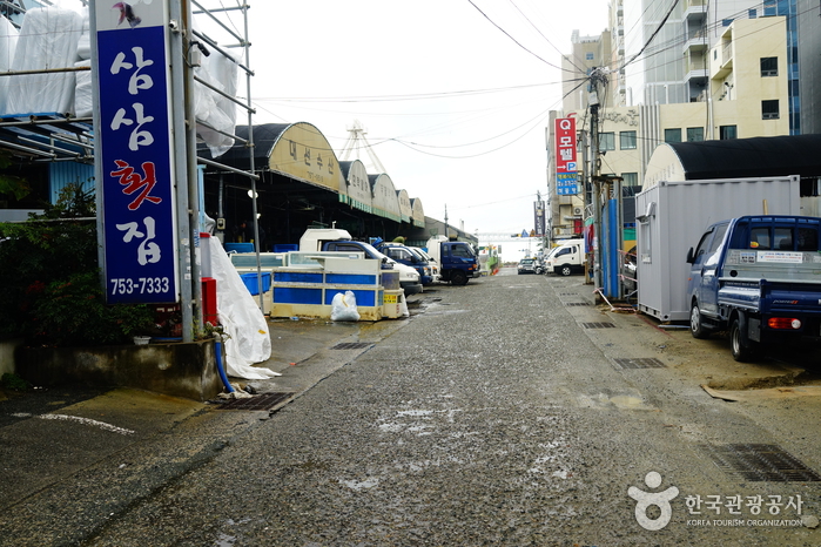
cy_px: 274
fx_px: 798
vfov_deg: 37.9
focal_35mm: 35
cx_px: 410
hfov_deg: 54.4
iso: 800
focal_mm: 35
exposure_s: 1/160
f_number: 5.6
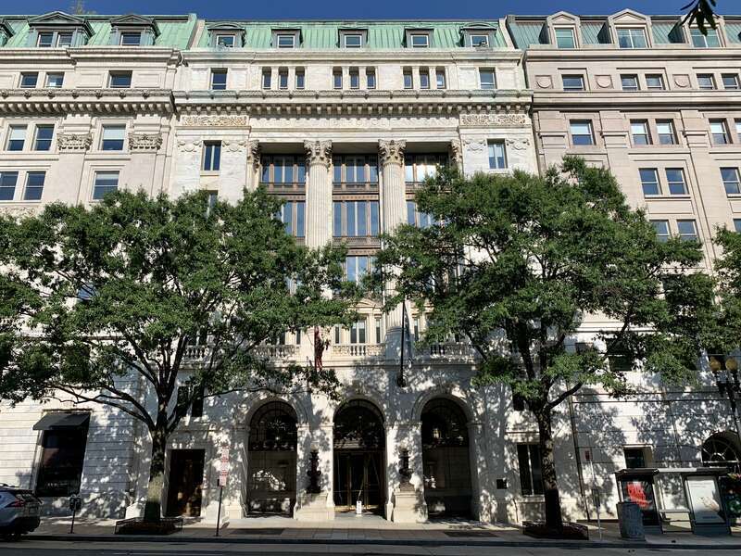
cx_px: 370
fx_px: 557
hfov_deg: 67.3
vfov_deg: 53.1
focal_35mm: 26
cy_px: 278
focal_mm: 4.25
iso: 25
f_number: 1.8
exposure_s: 1/3401
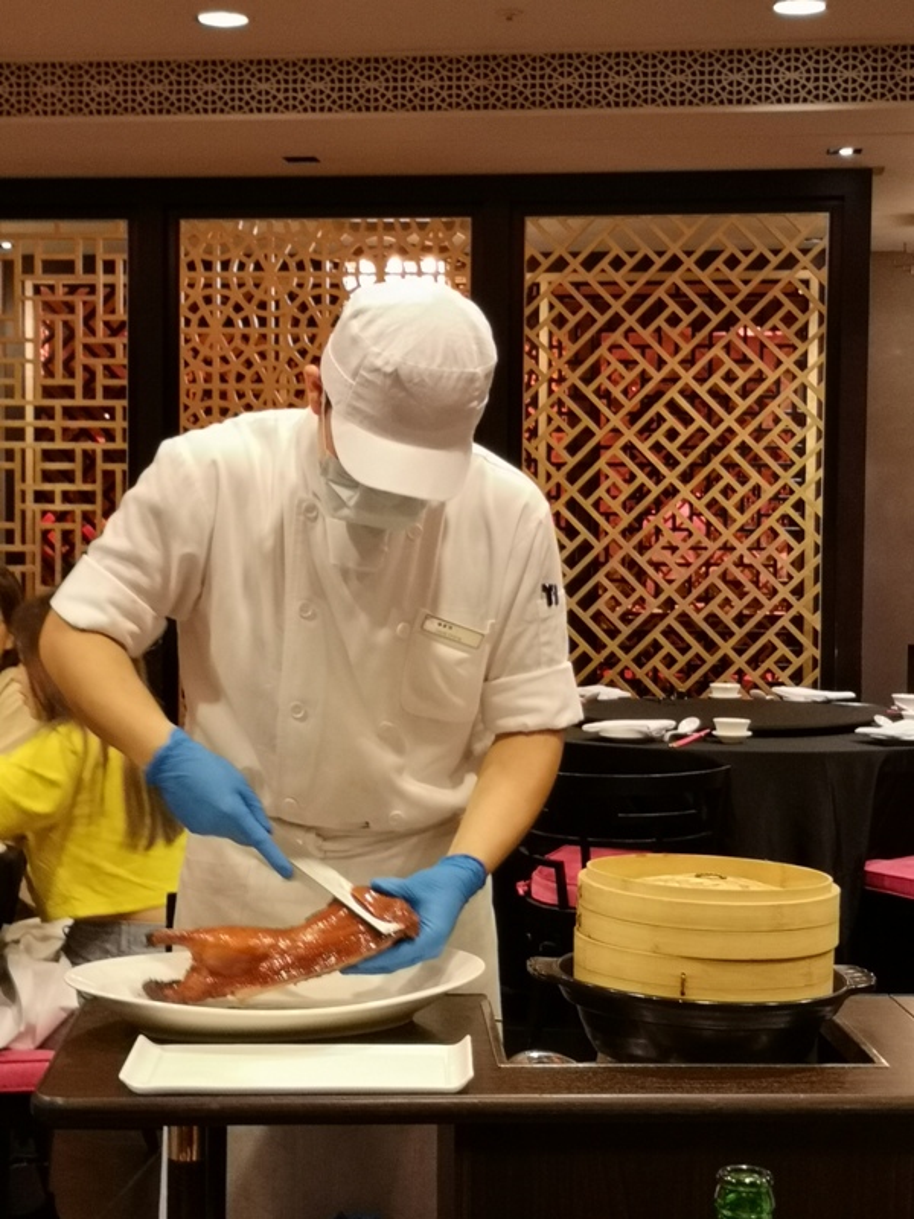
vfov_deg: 31.2
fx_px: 2183
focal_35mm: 62
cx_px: 457
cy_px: 610
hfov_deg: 23.7
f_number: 1.8
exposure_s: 1/24
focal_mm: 3.95
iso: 320
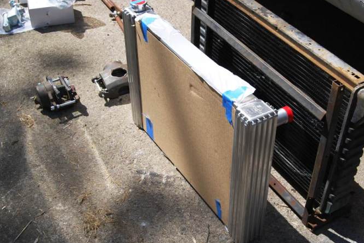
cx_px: 201
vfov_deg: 28.7
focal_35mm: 47
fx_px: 476
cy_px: 109
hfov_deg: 41.8
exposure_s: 1/200
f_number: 8
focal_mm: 26
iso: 100
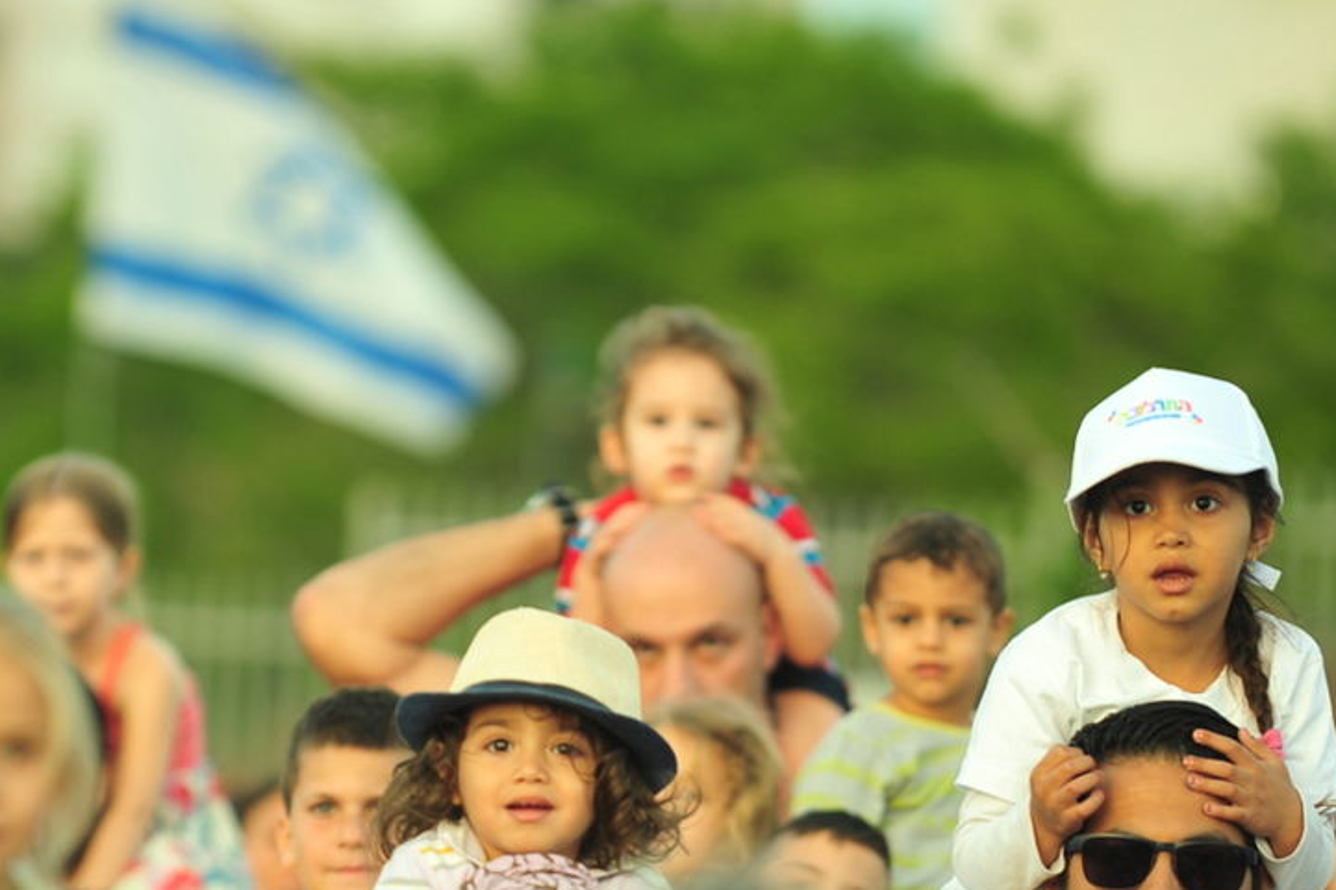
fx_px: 13687
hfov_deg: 5.6
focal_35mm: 369
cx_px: 430
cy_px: 682
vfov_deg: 3.7
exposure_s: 1/125
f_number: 3.2
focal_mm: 190
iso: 250
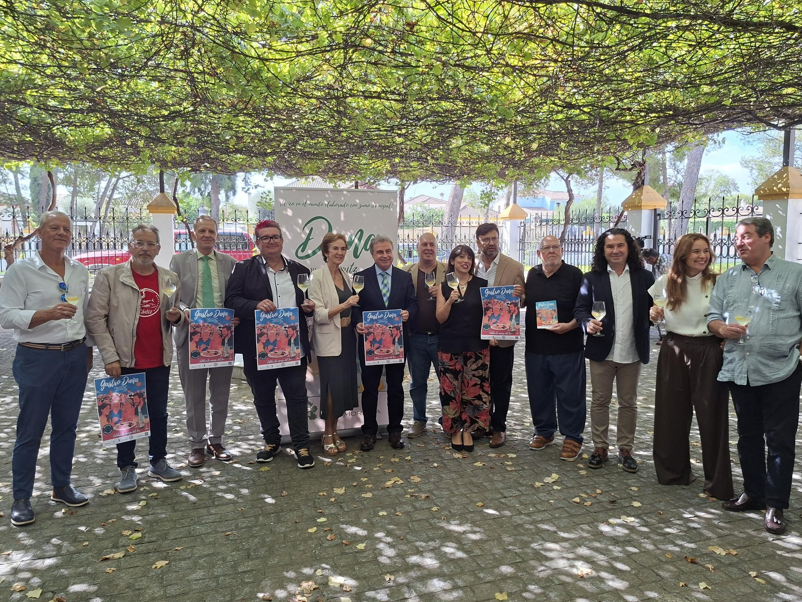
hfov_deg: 71.6
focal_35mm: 24
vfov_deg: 56.8
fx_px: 556
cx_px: 408
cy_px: 296
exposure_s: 1/153
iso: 50
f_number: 1.8
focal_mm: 5.54
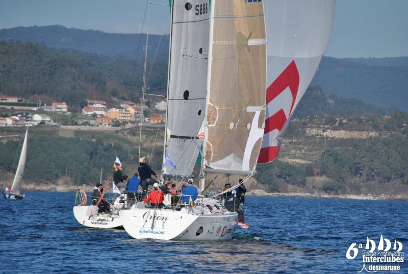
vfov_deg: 5.1
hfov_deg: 7.6
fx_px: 3066
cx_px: 204
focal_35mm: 270
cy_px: 137
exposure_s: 1/3200
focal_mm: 180
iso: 400
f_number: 7.1
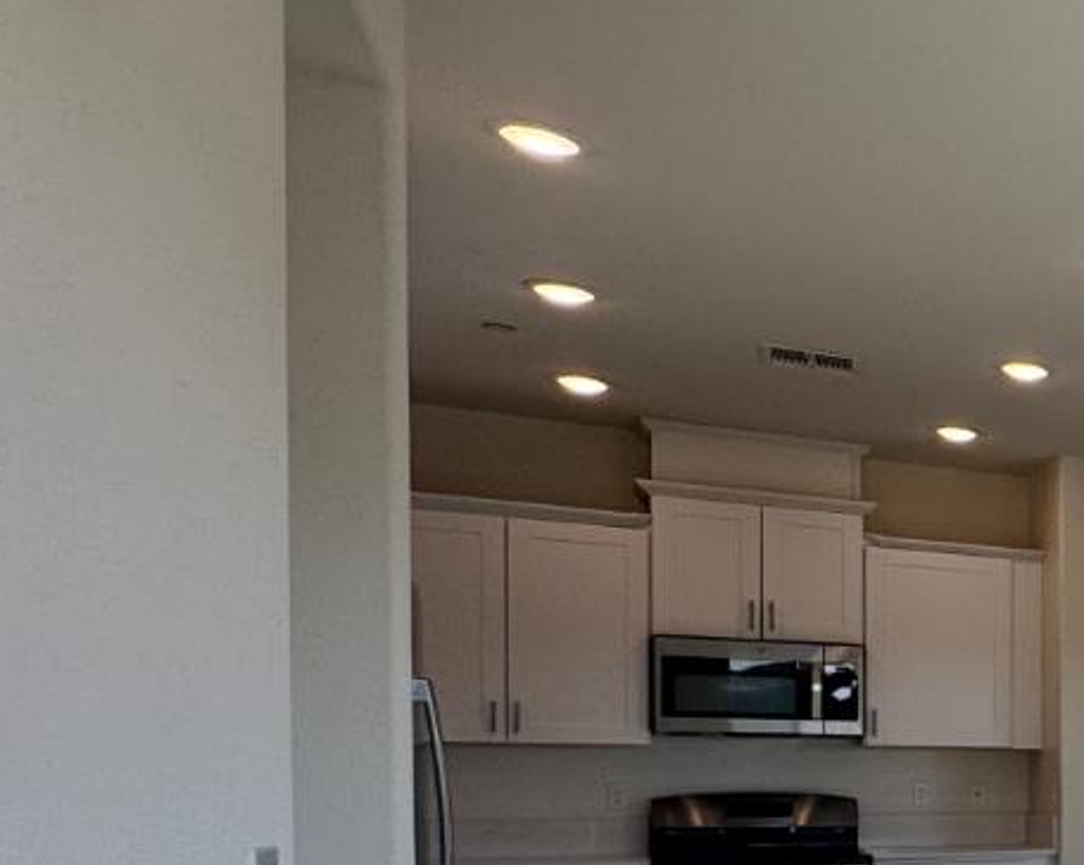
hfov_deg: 25.7
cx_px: 1750
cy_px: 793
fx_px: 1442
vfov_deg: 31.7
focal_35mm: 45
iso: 40
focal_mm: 2.22
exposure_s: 1/198
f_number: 2.2
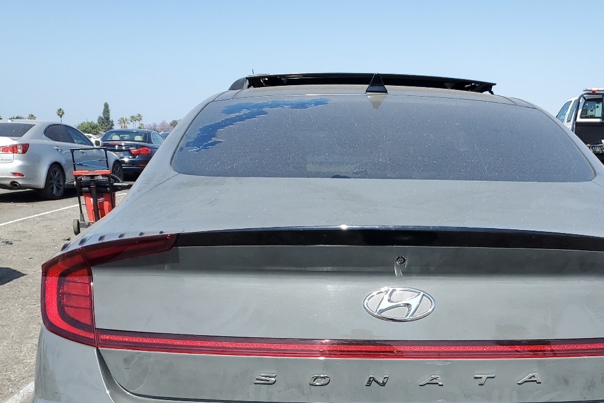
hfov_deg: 45.1
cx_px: 372
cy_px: 354
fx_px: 721
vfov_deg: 30.0
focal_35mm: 43
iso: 50
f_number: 1.5
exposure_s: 1/2000
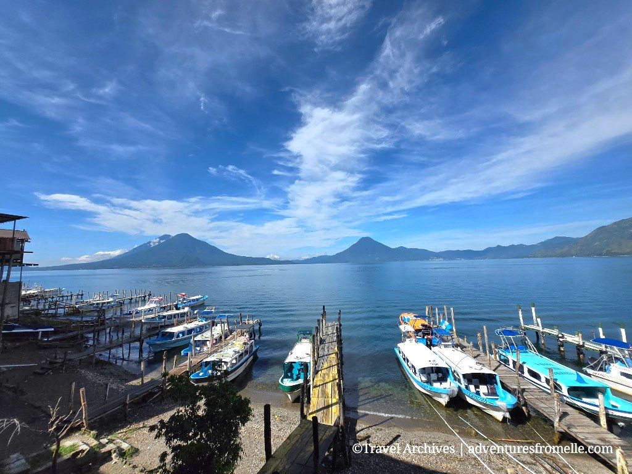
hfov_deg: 106.2
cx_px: 316
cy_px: 237
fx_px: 237
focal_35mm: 13
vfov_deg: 89.9
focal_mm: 1.7
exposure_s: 1/2000
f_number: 2.2
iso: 25
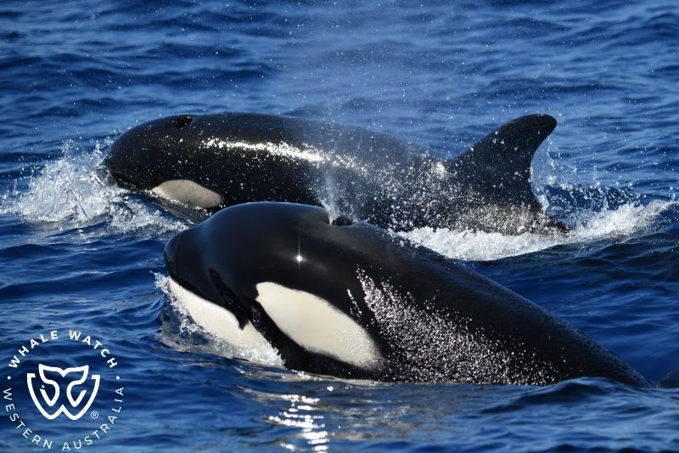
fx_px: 5657
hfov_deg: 6.9
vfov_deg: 4.6
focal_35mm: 300
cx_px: 340
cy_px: 226
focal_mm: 300
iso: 900
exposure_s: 1/8000
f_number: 5.6
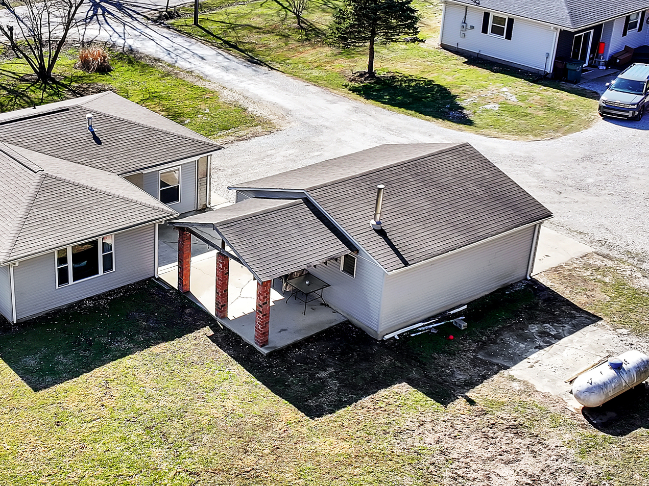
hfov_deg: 32.4
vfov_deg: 25.2
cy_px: 246
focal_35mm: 58
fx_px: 1087
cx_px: 141
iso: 100
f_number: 2.8
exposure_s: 1/160
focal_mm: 12.29
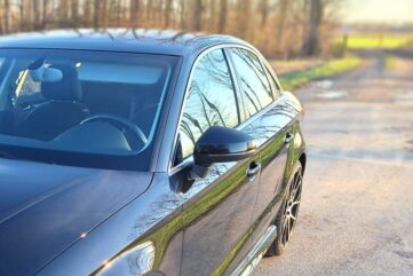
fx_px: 608
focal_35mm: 53
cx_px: 17
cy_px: 254
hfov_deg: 34.7
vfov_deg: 24.7
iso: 40
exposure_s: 1/212
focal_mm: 5.54
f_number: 1.8
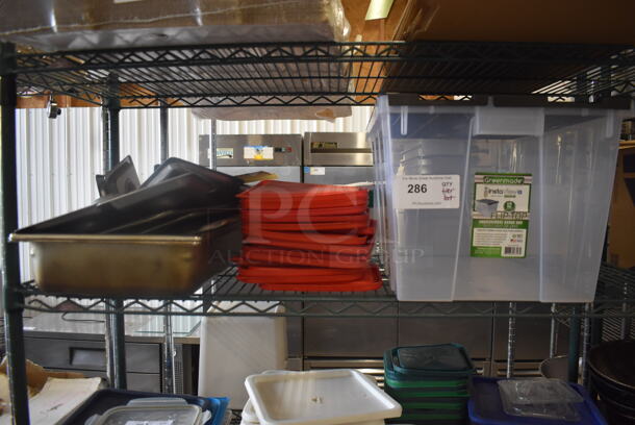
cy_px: 212
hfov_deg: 67.3
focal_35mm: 27
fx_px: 477
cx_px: 318
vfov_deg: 48.0
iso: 1100
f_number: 3.5
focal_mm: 18
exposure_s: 1/125
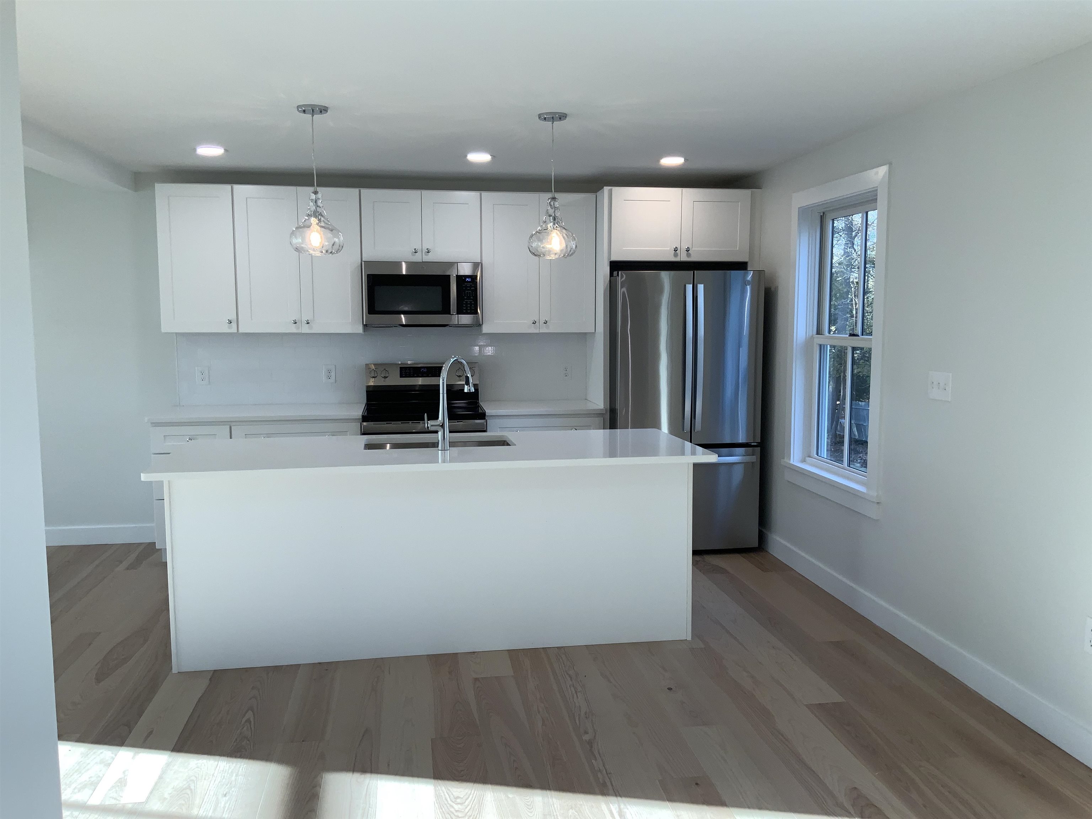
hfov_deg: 61.7
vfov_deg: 48.2
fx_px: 915
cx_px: 546
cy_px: 410
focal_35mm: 29
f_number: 1.8
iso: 16
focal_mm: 3
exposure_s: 1/140
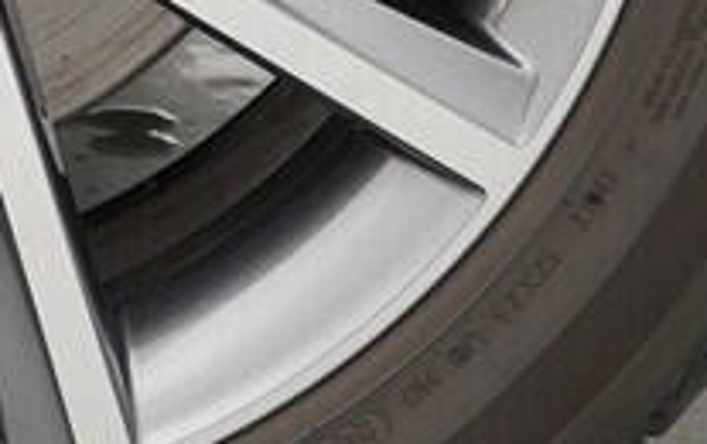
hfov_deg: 11.3
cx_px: -143
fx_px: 3492
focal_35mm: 181
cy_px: -299
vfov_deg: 7.1
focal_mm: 24
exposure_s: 1/80
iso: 400
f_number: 5.6
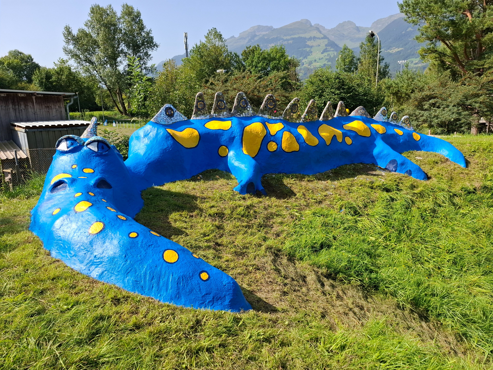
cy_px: 185
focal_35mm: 23
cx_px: 246
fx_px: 328
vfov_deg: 58.9
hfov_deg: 73.9
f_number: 1.8
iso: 50
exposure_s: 1/1422
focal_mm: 5.54
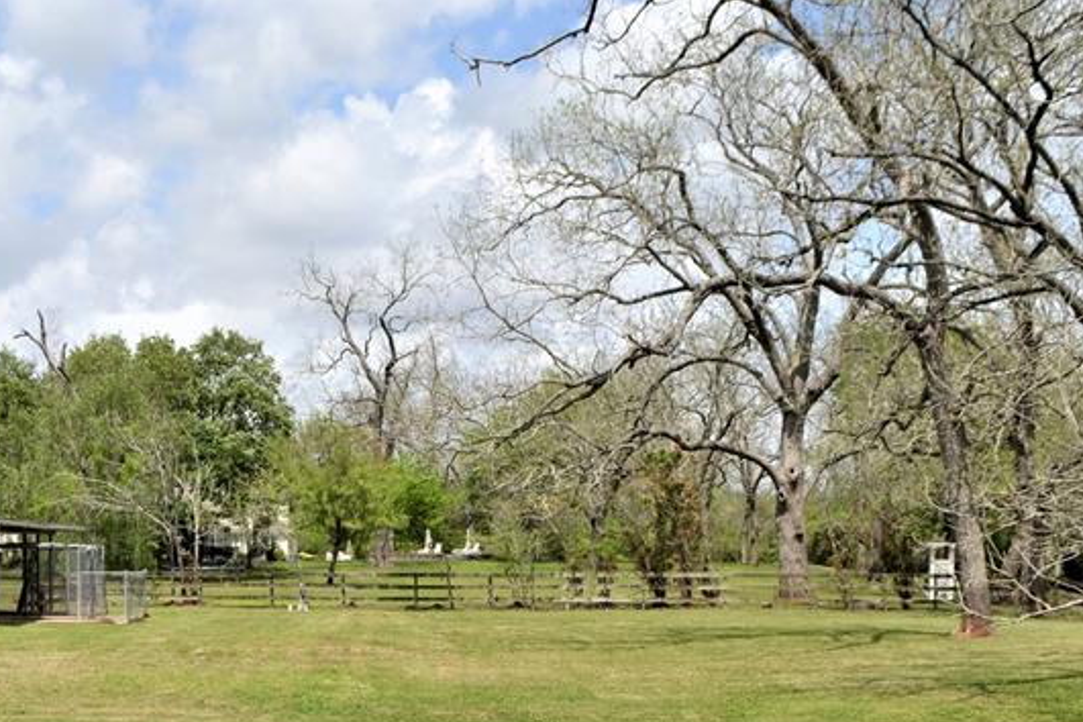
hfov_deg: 37.3
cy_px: 589
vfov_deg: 25.5
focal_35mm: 52
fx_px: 1564
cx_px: 269
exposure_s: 1/320
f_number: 8
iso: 100
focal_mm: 18
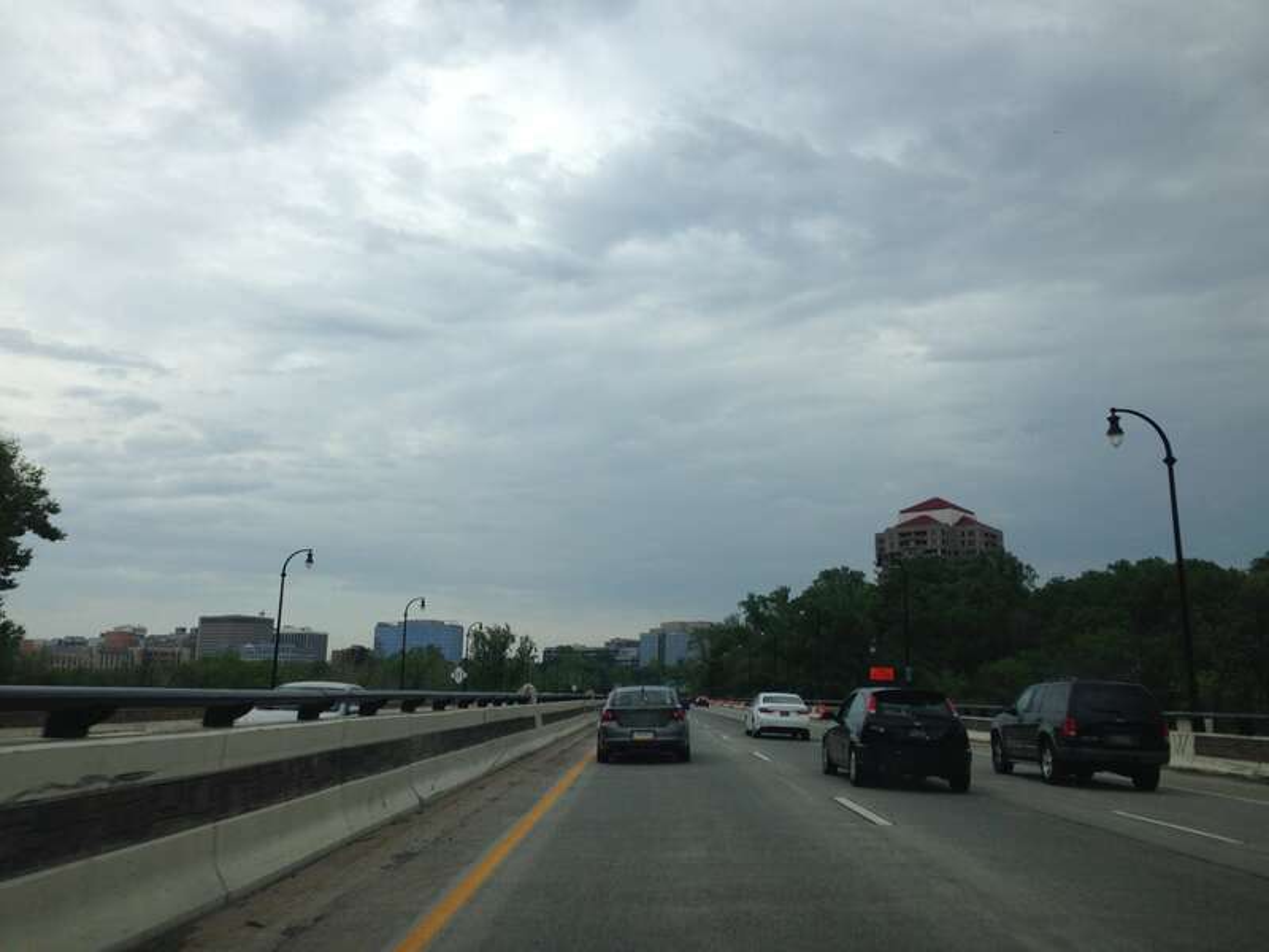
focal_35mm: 33
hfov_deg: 55.4
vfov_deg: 42.9
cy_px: 476
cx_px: 634
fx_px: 1210
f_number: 2.4
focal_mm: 4.13
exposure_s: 1/488
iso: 50
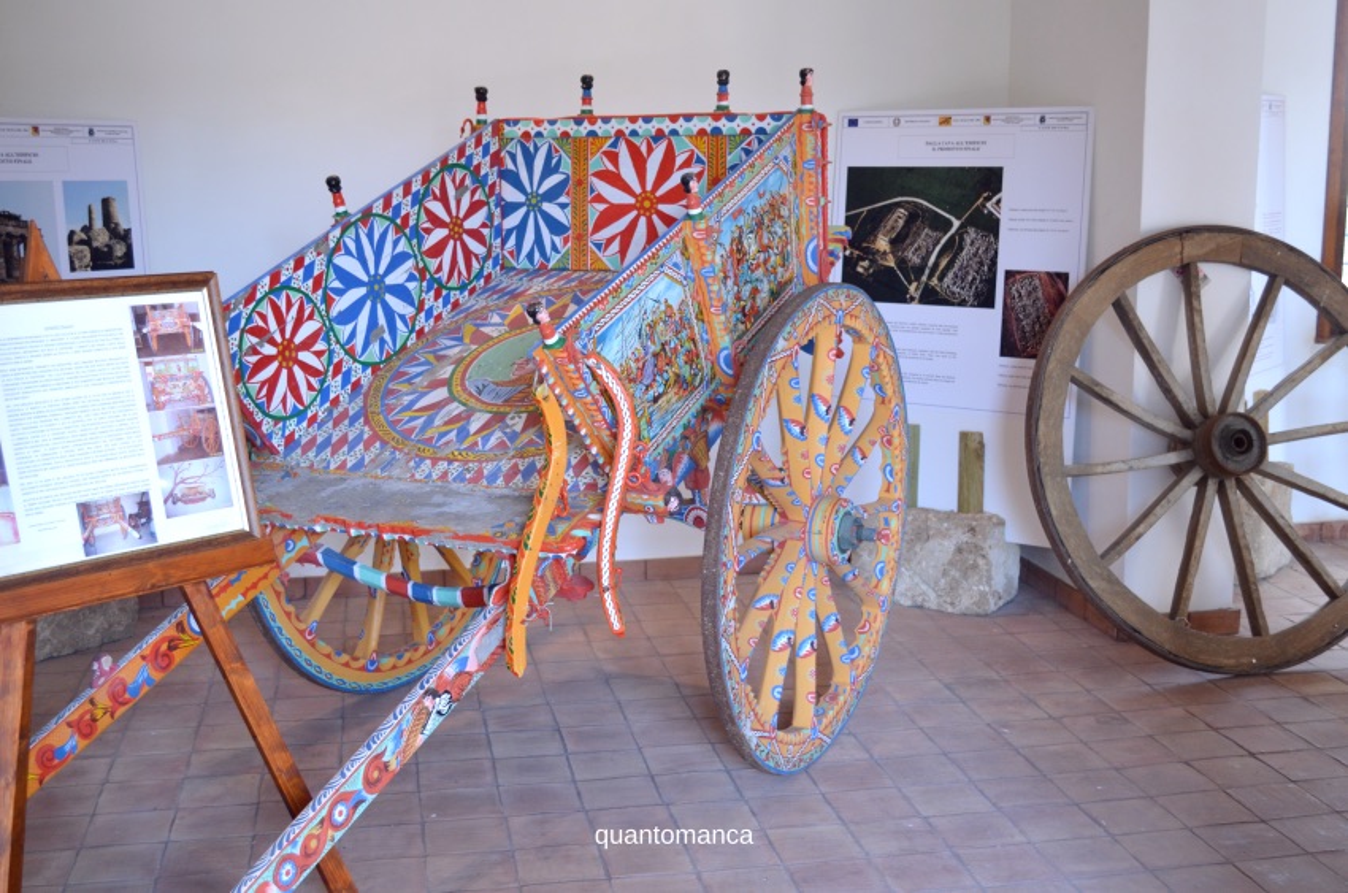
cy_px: 446
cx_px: 674
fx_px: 1625
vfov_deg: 30.7
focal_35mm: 44
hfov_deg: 45.0
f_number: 4.5
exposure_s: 1/60
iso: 560
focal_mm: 29
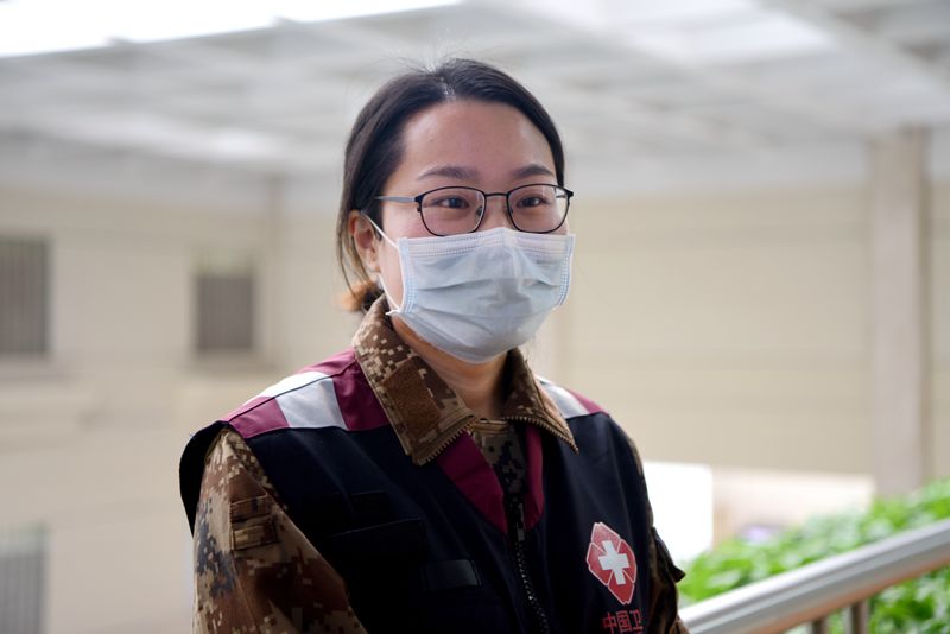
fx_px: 1584
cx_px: 475
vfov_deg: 22.6
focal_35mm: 60
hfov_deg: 33.4
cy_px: 317
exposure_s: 1/40
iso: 640
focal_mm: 60
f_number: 3.2
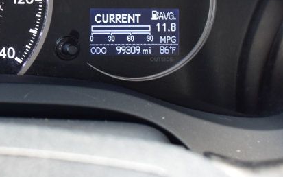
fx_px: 789
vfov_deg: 12.6
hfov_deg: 19.3
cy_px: -2
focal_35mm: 102
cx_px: -49
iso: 900
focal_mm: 27
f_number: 6.3
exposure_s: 1/15
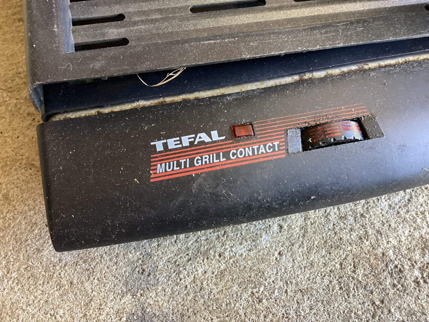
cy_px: 161
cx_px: 214
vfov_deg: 45.4
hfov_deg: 58.3
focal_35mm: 31
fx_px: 384
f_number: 2.4
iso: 320
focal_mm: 3.3
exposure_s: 1/40
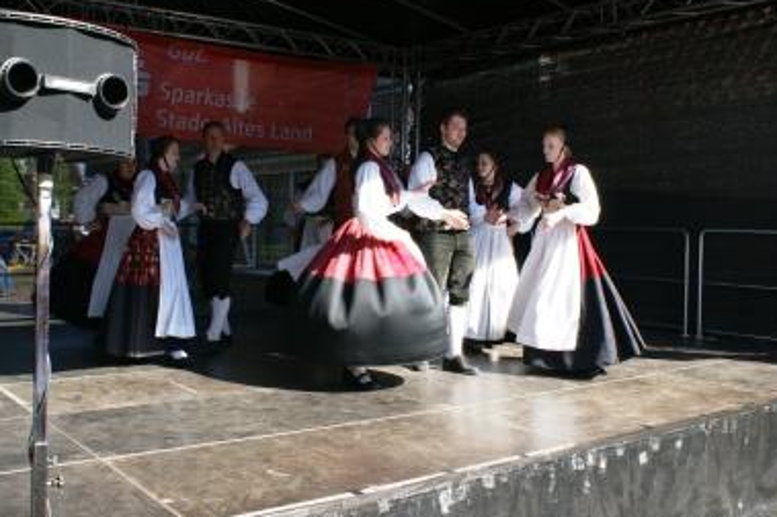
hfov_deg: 49.6
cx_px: 377
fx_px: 841
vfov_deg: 34.1
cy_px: 246
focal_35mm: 39
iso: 100
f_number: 9
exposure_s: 1/80
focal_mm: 22
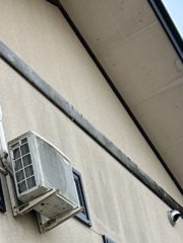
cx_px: -95
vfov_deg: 15.7
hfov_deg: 12.6
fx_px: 782
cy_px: 406
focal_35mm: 111
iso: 50
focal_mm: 5.7
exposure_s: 1/1412
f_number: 1.5
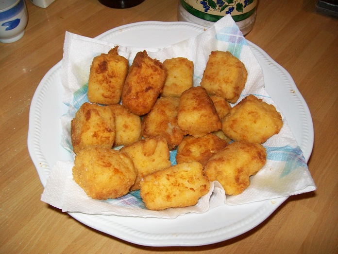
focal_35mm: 34
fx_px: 332
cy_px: 127
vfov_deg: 41.8
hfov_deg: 54.0
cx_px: 169
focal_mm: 6.1
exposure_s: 1/60
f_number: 2.7
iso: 160
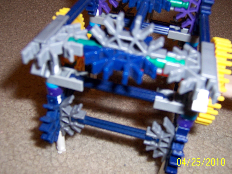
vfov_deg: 39.6
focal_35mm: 36
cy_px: 93
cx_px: 112
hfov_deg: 51.4
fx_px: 241
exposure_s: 1/60
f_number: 2.8
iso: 140
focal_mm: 5.5
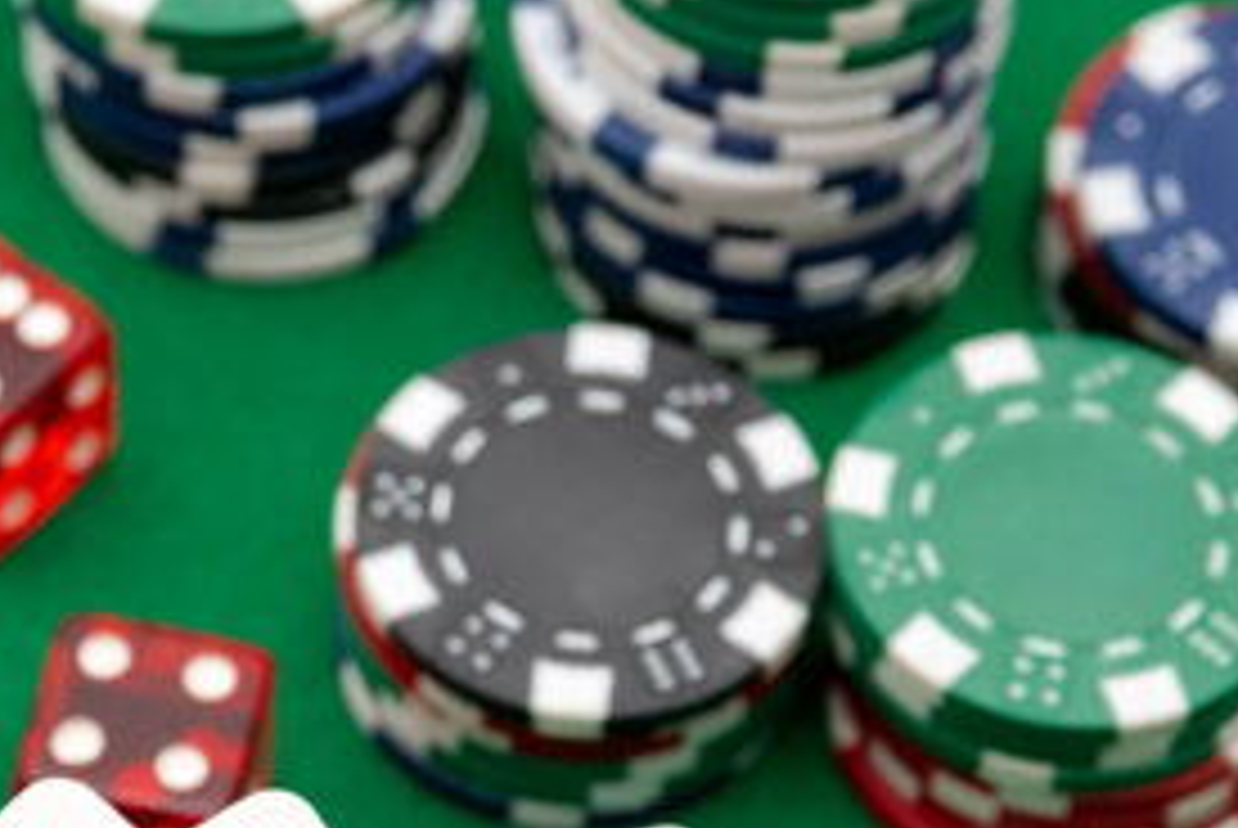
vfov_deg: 7.4
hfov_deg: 11.0
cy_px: 891
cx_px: 275
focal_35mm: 186
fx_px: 6403
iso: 400
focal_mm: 50
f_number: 4.5
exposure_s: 1/250
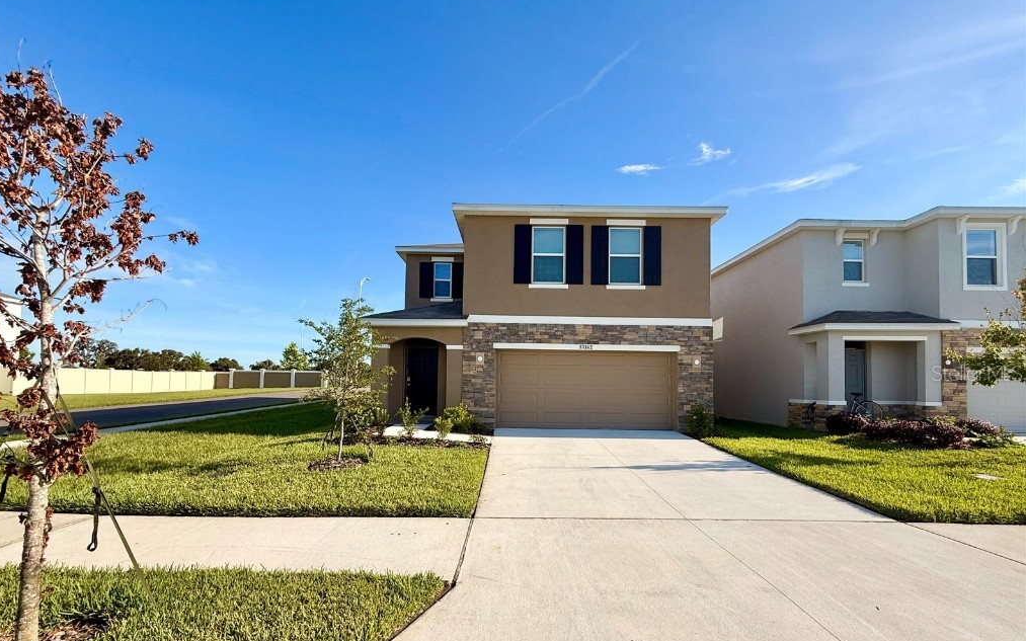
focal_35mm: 15
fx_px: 419
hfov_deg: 101.5
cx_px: 508
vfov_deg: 74.2
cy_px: 373
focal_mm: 2.22
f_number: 2.2
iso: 50
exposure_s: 1/1572
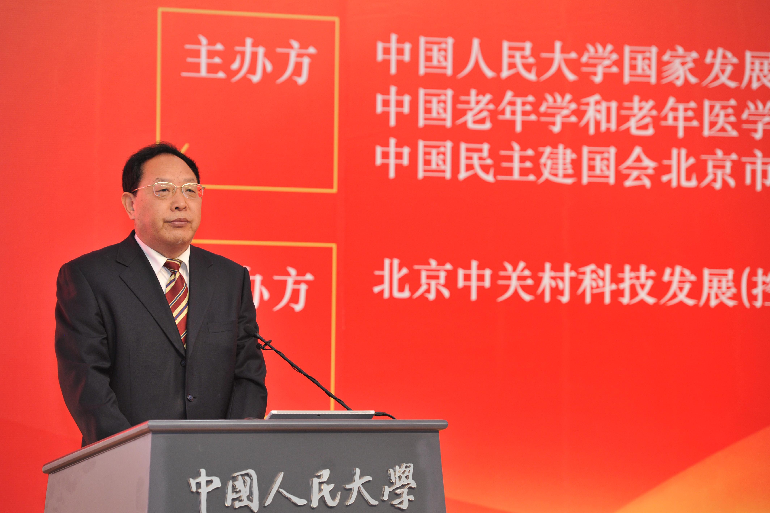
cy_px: 256
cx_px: 385
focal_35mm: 135
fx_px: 2886
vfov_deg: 10.1
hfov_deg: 15.2
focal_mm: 135
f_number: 3.5
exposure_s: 1/125
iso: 1250
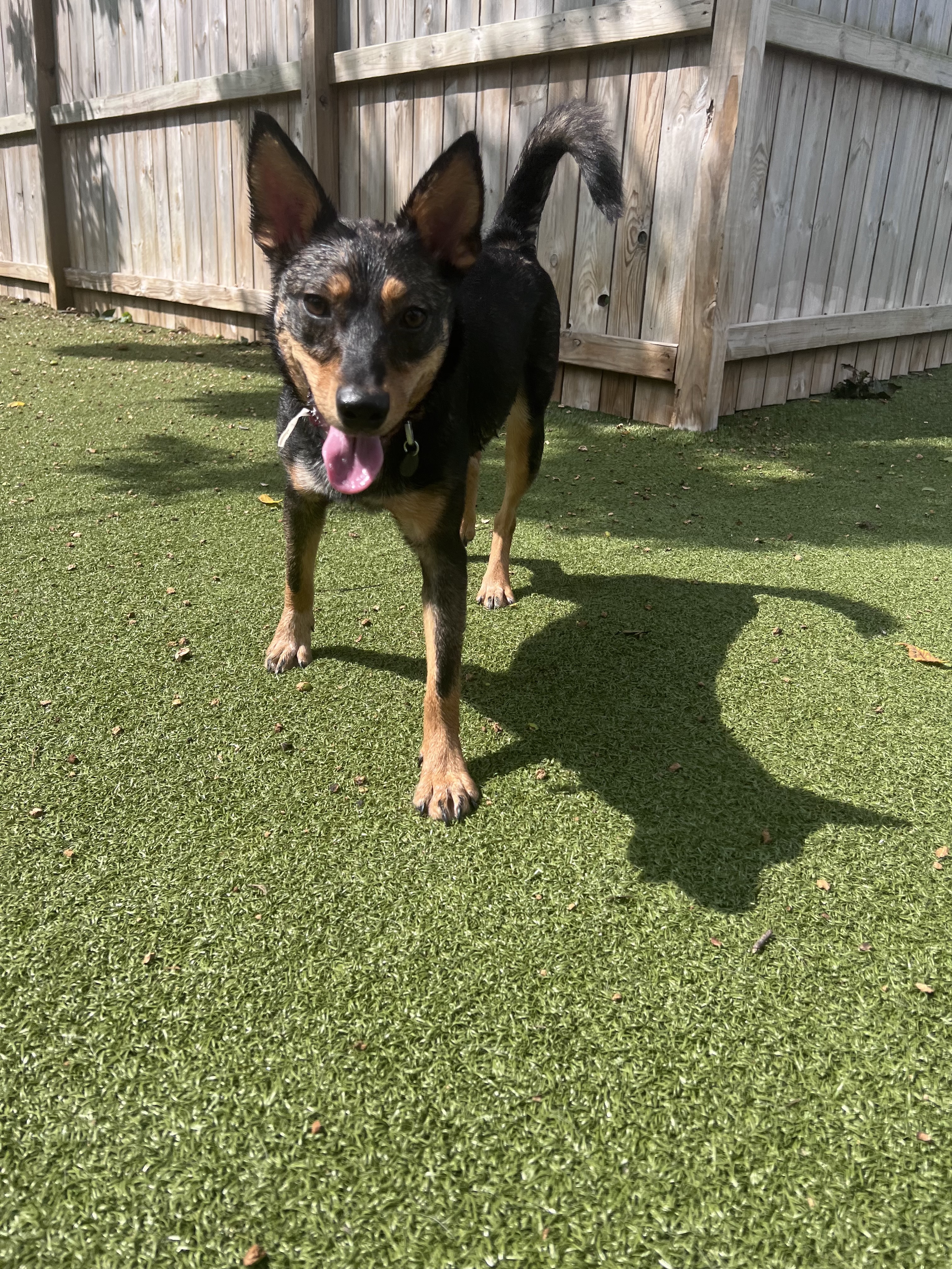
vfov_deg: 67.3
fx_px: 953
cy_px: 634
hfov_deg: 53.1
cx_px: 476
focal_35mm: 26
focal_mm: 5.7
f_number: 1.5
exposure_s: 1/2513
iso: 50
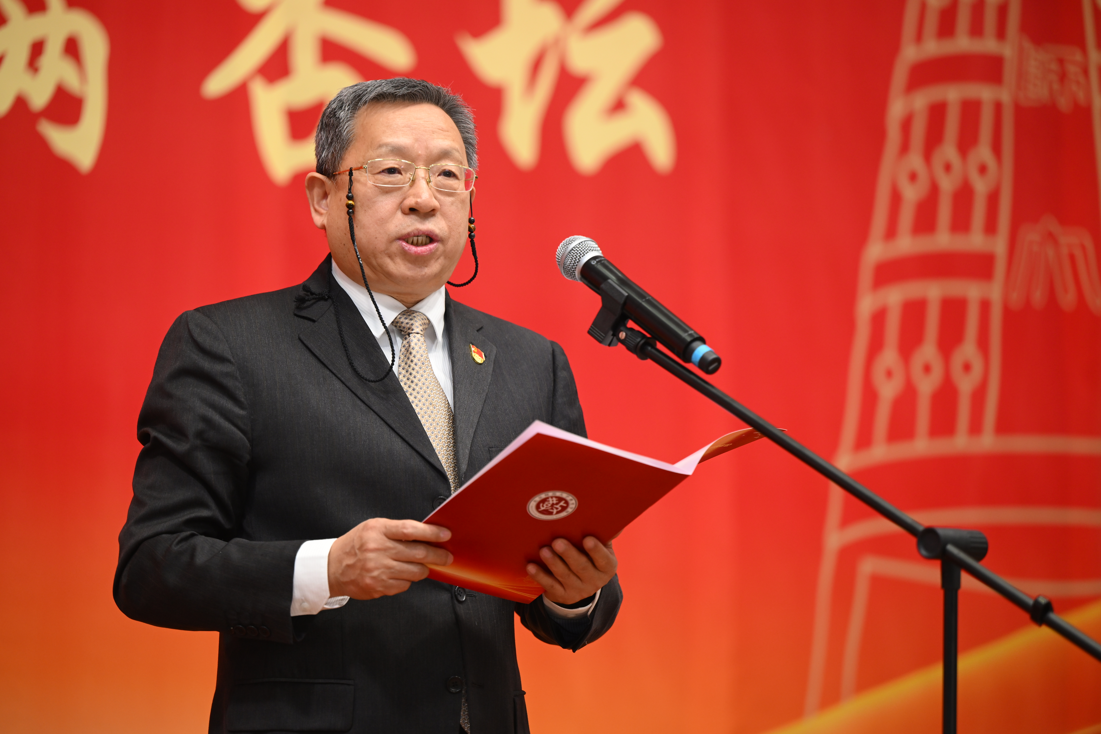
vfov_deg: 9.1
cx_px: 550
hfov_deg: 13.7
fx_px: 4587
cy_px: 367
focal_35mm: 150
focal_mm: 150
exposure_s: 1/160
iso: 800
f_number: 2.8
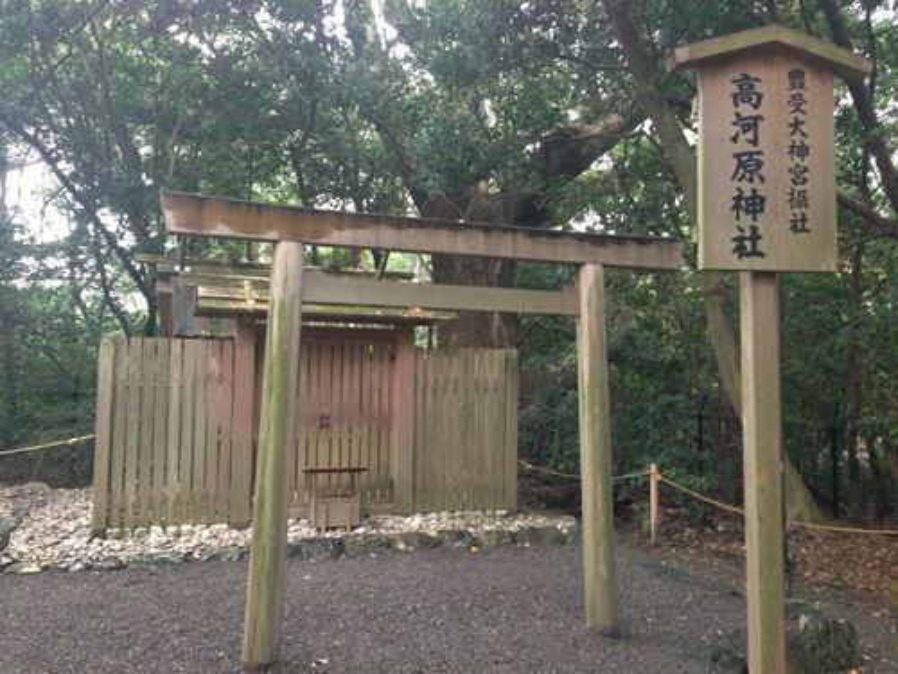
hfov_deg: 55.4
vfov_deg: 42.9
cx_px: 449
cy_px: 337
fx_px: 856
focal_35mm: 33
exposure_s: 1/17
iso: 400
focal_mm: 4.12
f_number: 2.4
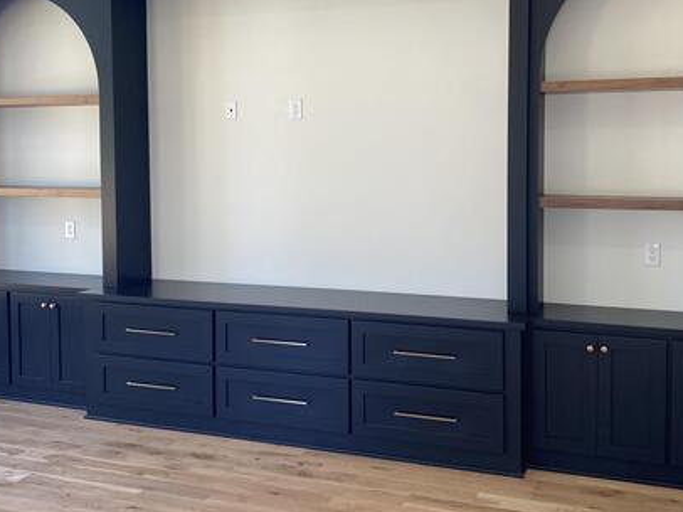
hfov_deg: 45.7
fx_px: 808
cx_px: 382
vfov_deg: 34.8
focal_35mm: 41
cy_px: 175
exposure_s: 1/120
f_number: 1.8
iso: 80
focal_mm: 4.25
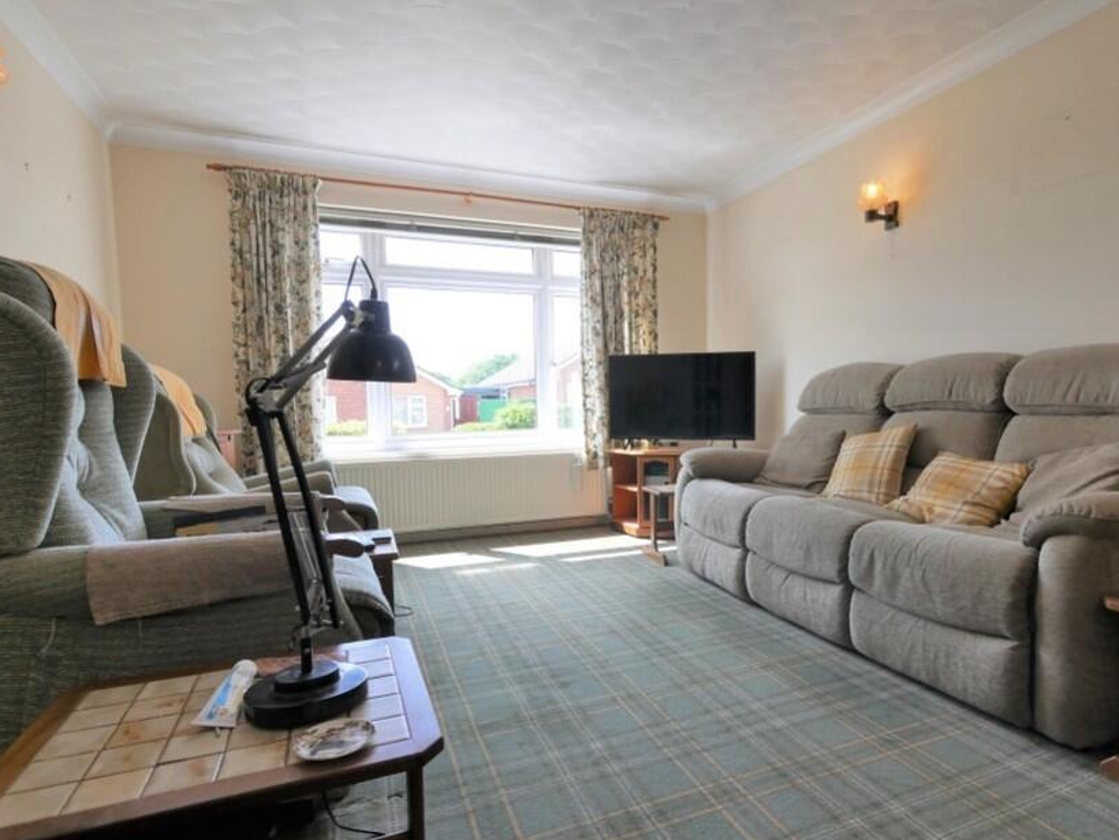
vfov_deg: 66.0
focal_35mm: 20
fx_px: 647
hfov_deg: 81.4
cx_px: 626
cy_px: 436
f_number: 4.5
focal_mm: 8
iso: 200
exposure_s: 1/160
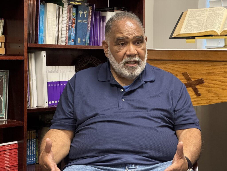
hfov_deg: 25.3
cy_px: 86
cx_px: 114
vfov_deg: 19.1
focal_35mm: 77
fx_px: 505
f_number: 2.8
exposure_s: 1/60
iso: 500
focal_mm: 9
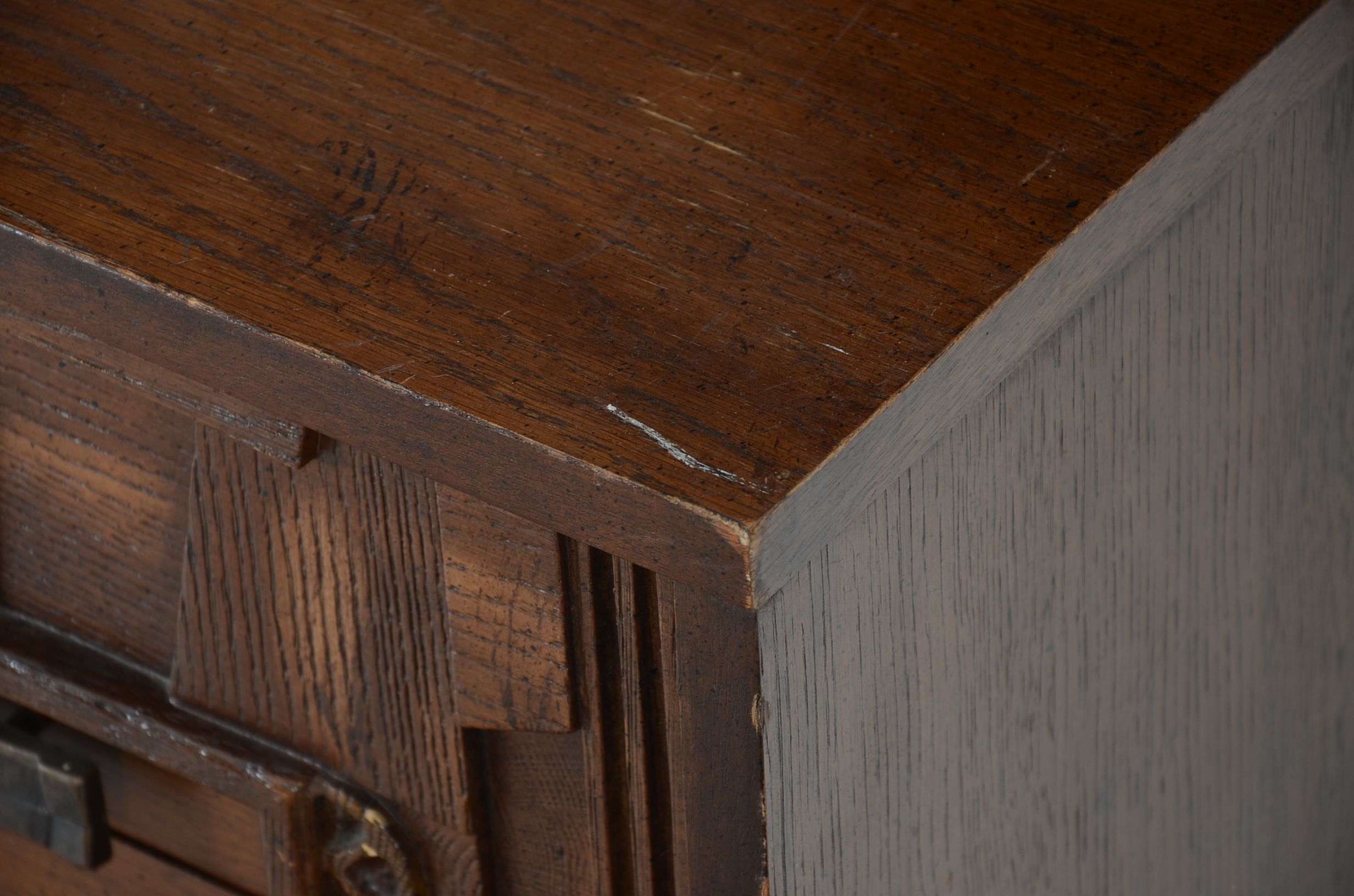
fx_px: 5911
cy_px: 448
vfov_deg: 8.7
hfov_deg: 13.1
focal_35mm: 158
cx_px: 677
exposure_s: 1/80
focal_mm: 105
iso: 125
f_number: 6.3
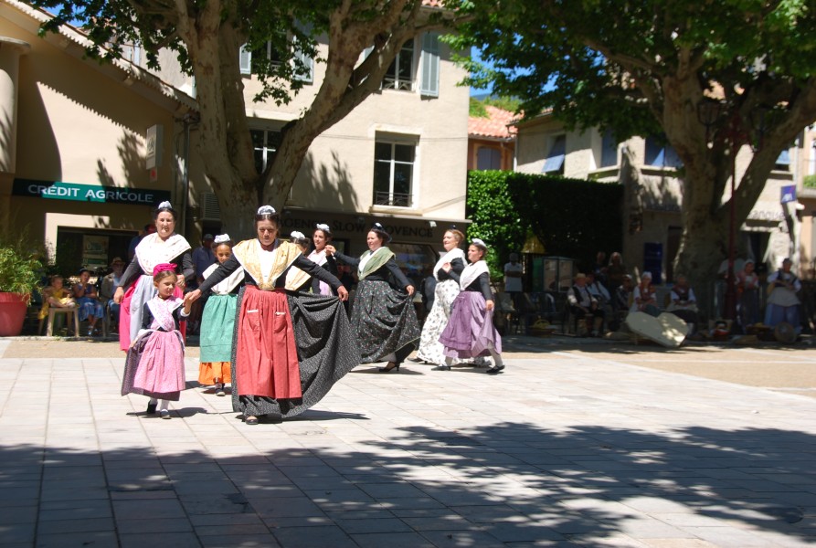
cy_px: 274
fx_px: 1227
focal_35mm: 54
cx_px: 408
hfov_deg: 36.8
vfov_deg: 25.2
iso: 100
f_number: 8
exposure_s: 1/200
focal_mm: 36
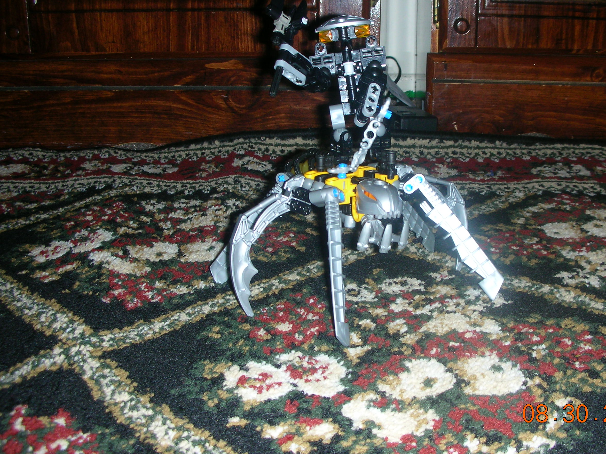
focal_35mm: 42
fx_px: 735
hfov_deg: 44.7
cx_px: 343
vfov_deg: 34.3
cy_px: 198
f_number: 3
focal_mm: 5.8
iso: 50
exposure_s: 1/60.1
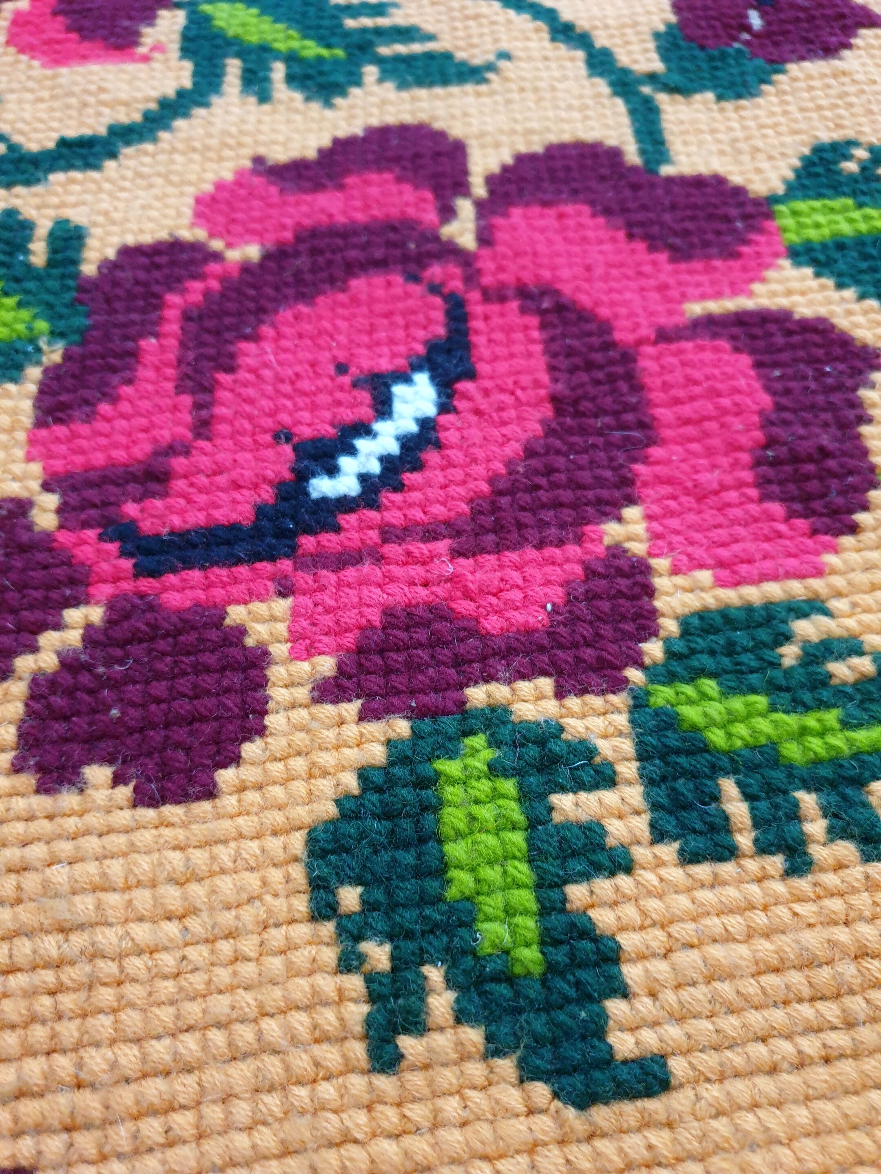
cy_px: 587
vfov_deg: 67.3
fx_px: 882
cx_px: 440
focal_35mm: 26
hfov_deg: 53.1
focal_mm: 4.3
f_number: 1.5
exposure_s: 1/49
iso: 250
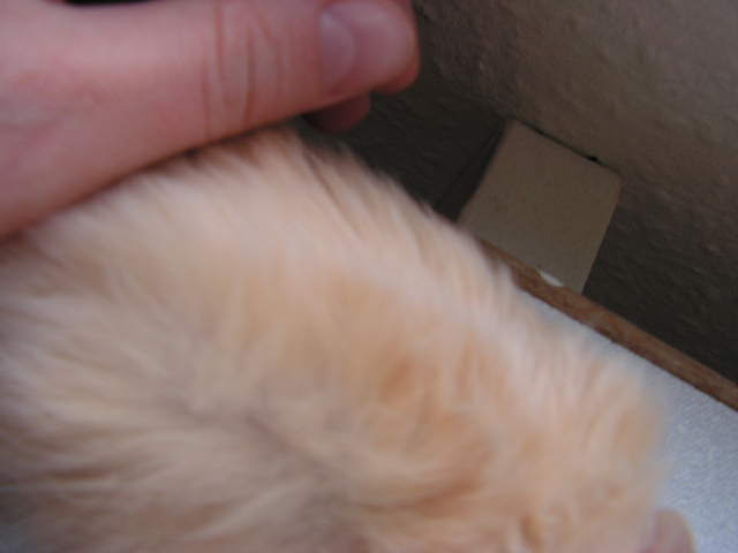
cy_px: 276
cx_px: 369
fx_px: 768
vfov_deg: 39.7
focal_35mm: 36
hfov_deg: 51.4
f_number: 3.2
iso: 80
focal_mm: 6
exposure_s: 1/40
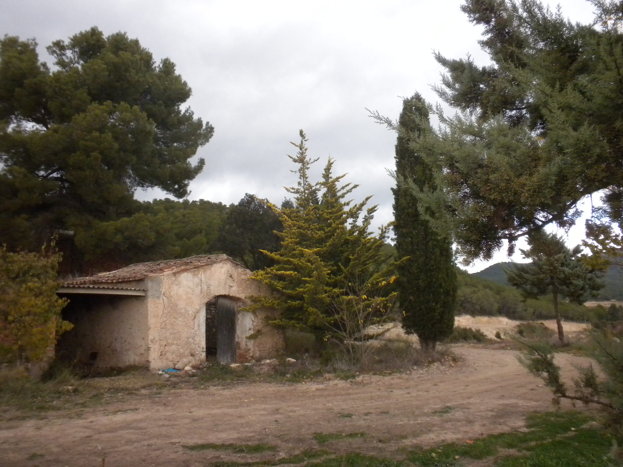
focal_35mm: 37
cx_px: 312
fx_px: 666
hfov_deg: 50.1
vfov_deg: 38.7
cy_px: 234
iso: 400
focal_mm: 6.6
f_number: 3.5
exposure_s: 1/370
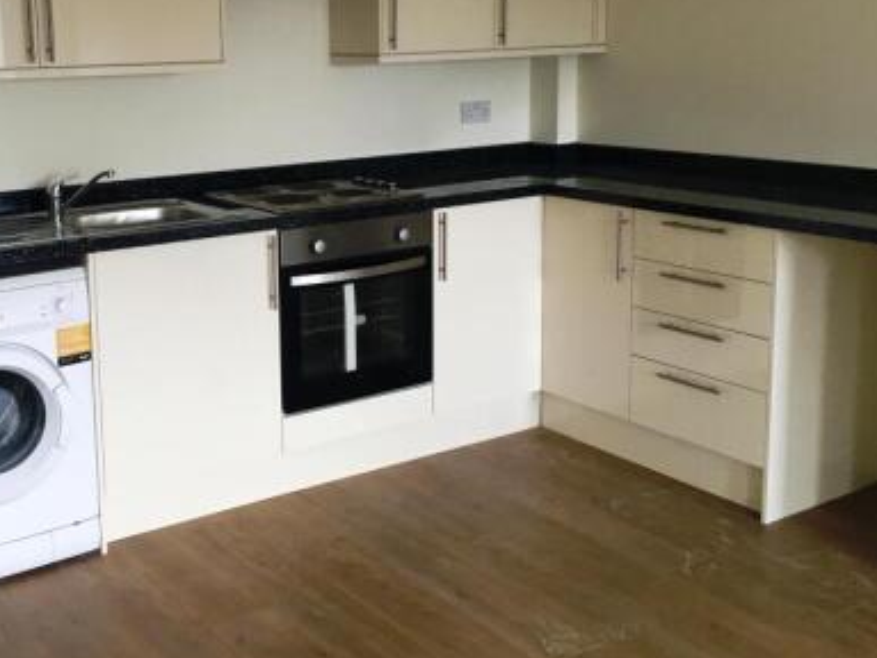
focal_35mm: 44
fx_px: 1115
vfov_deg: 32.6
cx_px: 280
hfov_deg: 42.3
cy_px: 227
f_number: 2.2
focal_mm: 4.15
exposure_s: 1/33
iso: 50
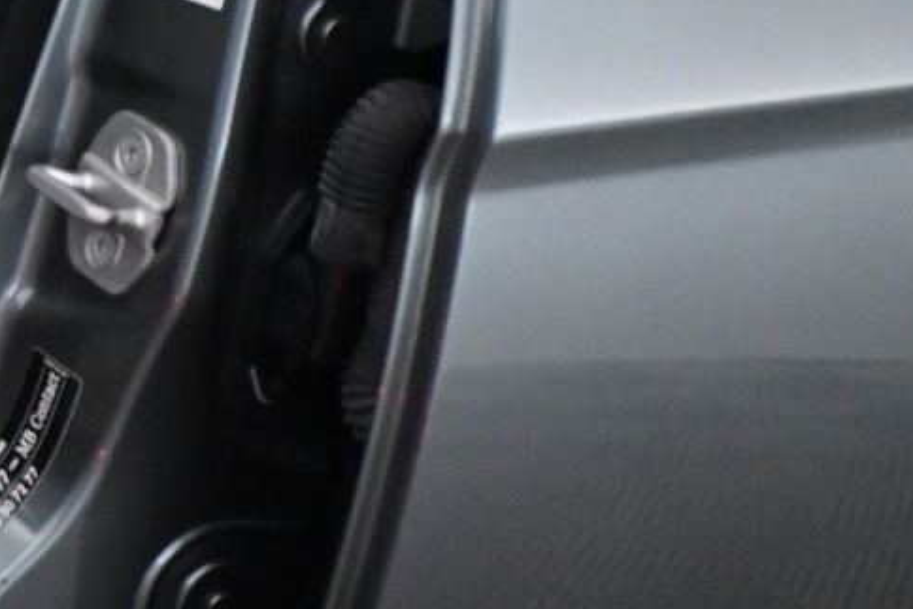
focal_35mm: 88
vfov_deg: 14.9
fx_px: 2228
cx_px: -590
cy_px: -166
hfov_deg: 19.2
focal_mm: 17.5
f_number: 3.5
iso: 3200
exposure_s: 1/80
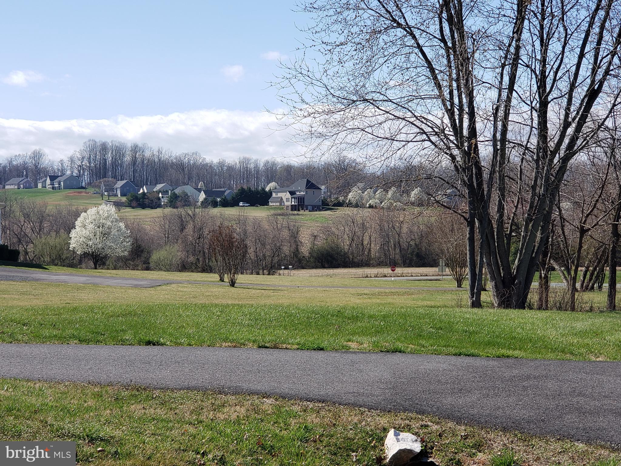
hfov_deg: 36.8
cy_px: 233
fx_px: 933
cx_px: 310
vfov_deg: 28.0
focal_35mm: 52
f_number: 2.4
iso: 32
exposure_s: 1/742
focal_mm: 6
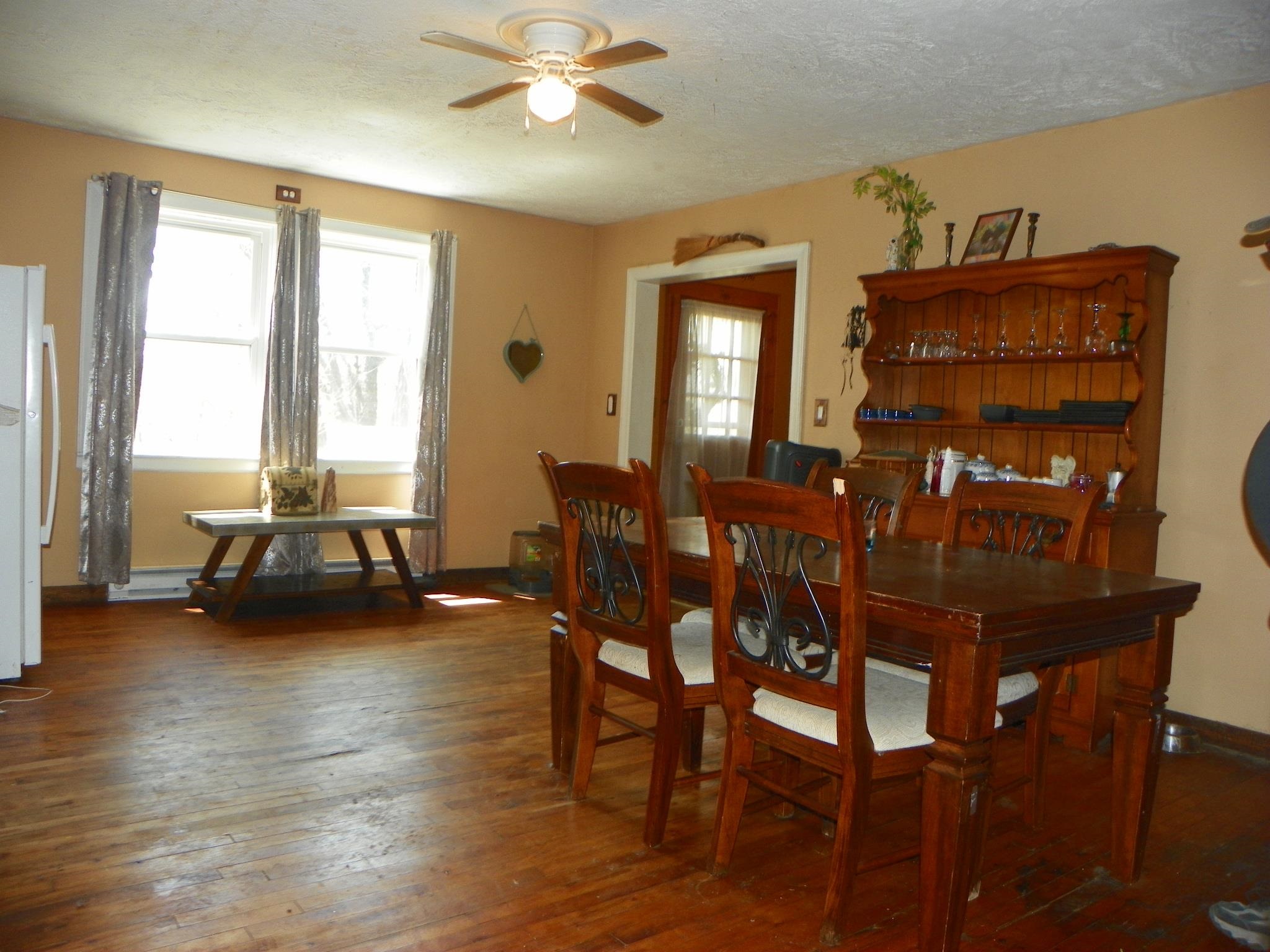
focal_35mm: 26
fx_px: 954
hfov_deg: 67.3
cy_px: 476
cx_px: 635
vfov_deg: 53.1
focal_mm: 4.6
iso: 64
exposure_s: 1/30
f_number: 2.8
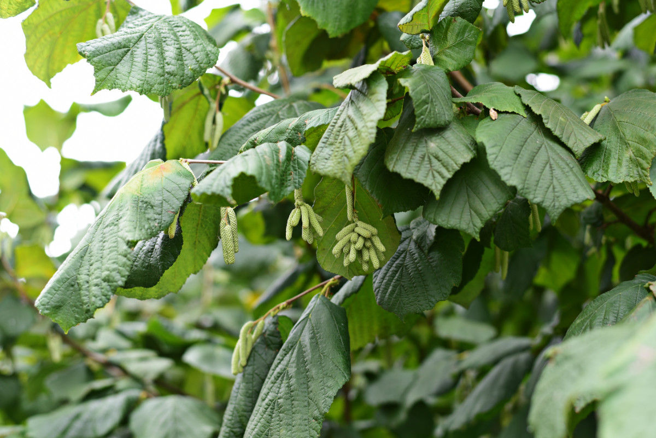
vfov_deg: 27.0
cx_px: 328
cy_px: 219
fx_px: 911
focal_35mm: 50
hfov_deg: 39.6
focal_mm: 50
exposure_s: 1/200
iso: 200
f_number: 3.2
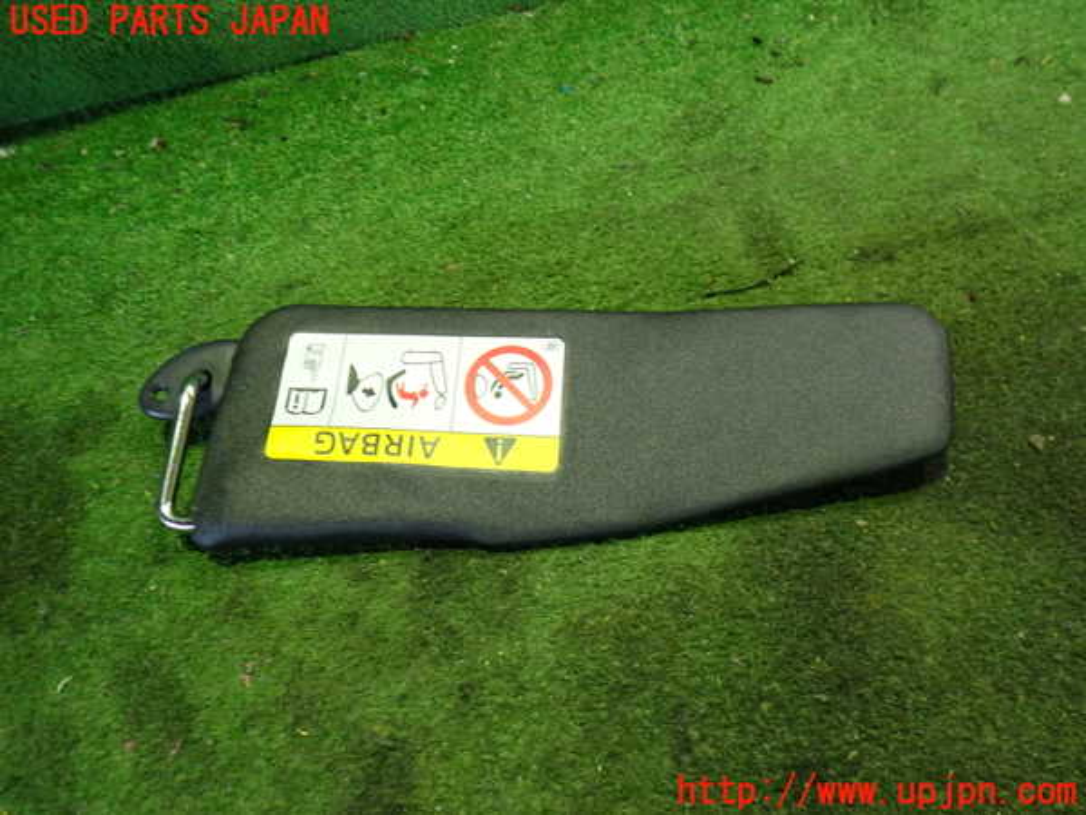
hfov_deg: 60.0
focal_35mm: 30
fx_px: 941
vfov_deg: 46.8
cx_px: 543
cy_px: 408
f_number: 2.3
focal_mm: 5.4
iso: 640
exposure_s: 1/30
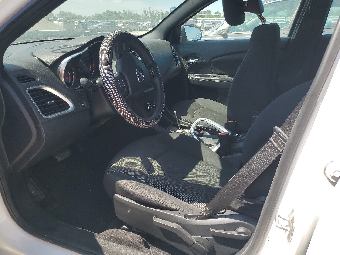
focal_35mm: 26
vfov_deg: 53.1
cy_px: 128
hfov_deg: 67.3
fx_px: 255
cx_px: 170
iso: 50
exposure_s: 1/1111
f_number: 1.5
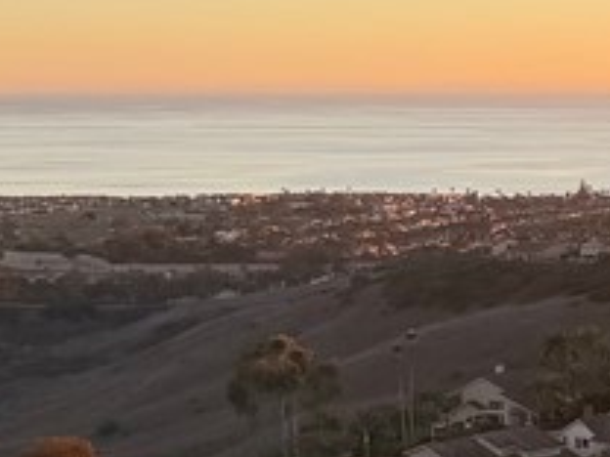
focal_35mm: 118
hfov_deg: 14.1
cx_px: 1217
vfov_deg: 12.5
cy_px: 296
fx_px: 2079
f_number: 1.78
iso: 80
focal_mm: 6.76
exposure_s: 1/1493
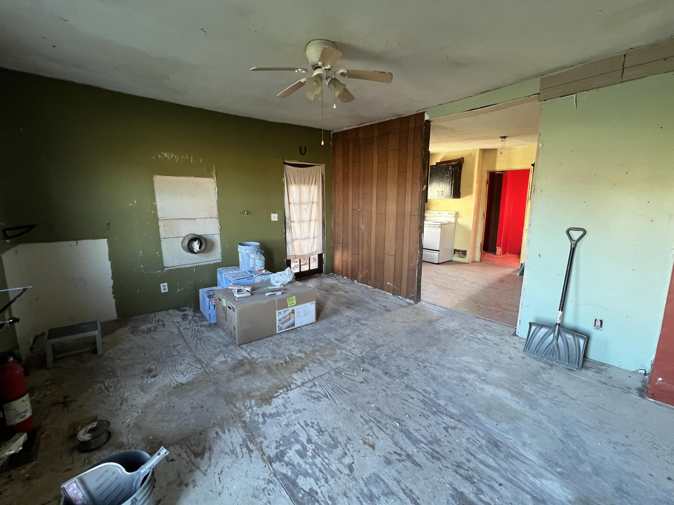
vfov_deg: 85.7
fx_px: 273
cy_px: 253
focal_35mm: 14
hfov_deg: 102.1
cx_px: 337
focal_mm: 1.57
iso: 250
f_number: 1.8
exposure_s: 1/63
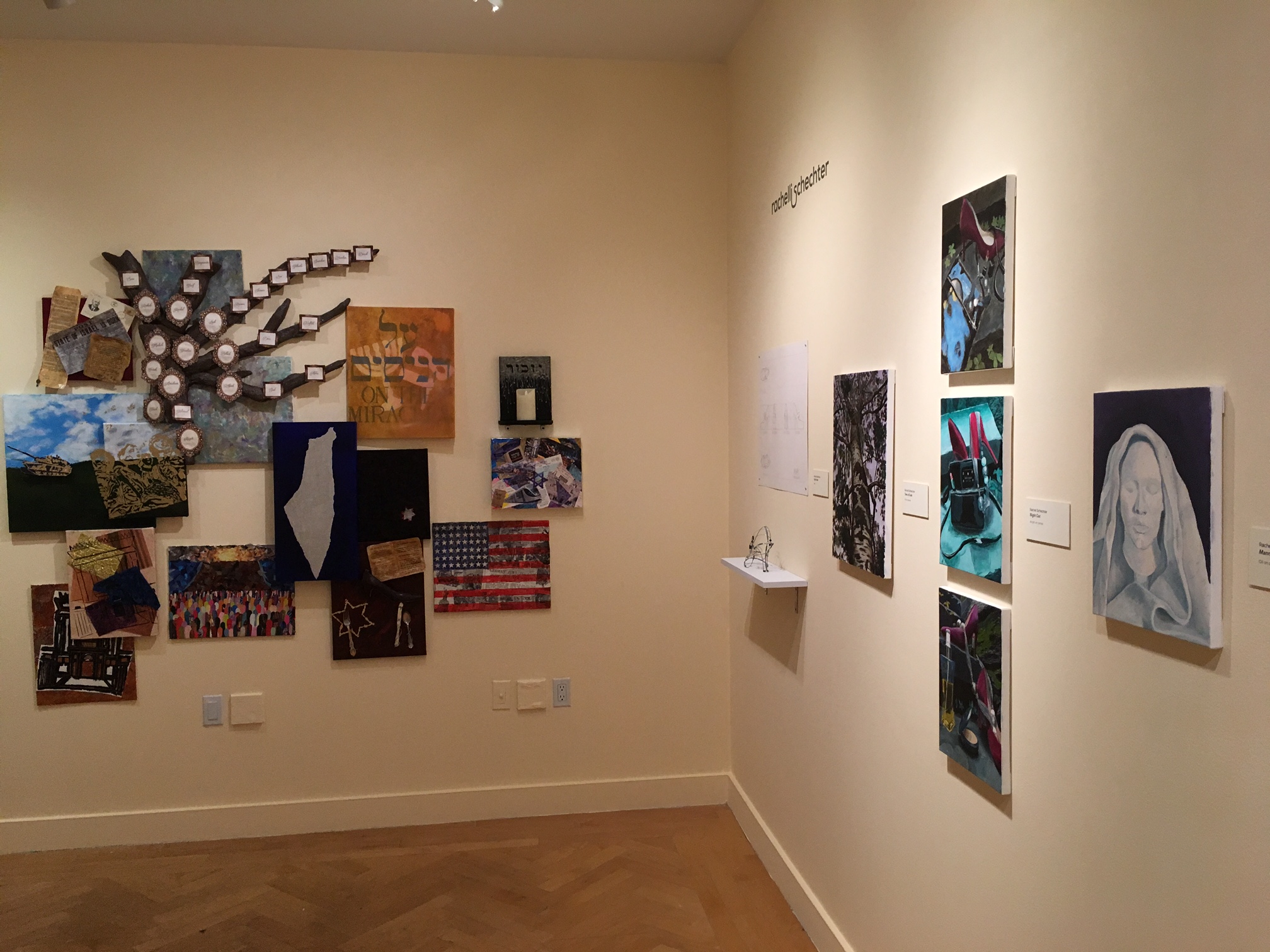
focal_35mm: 29
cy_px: 476
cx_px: 635
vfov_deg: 48.2
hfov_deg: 61.7
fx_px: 1064
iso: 80
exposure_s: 1/30
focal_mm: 4.15
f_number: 2.2
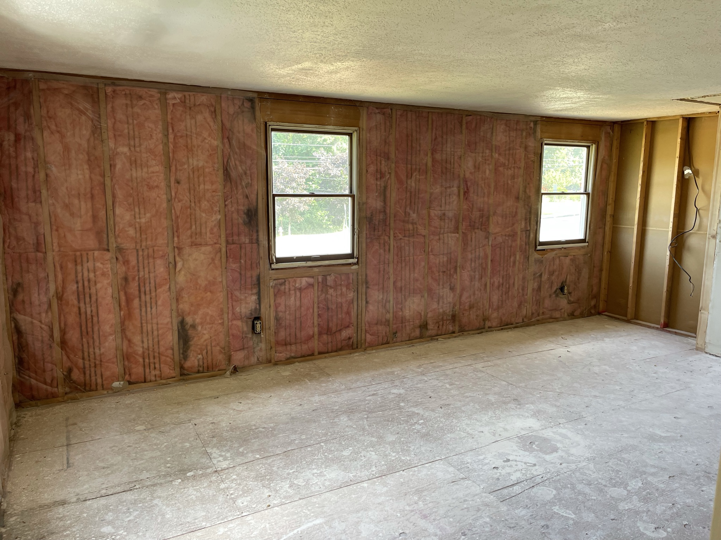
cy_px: 270
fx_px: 542
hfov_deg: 67.3
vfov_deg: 53.1
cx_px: 360
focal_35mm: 26
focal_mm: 5.1
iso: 125
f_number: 1.6
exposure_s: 1/121
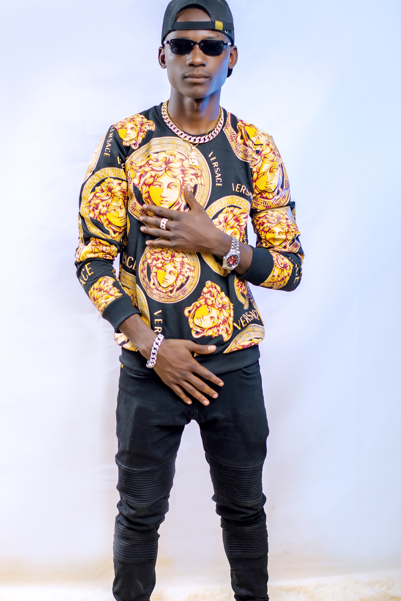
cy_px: 335
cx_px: 159
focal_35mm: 64
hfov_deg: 21.2
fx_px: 1068
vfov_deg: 31.4
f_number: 2.5
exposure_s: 1/160
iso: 100
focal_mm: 50
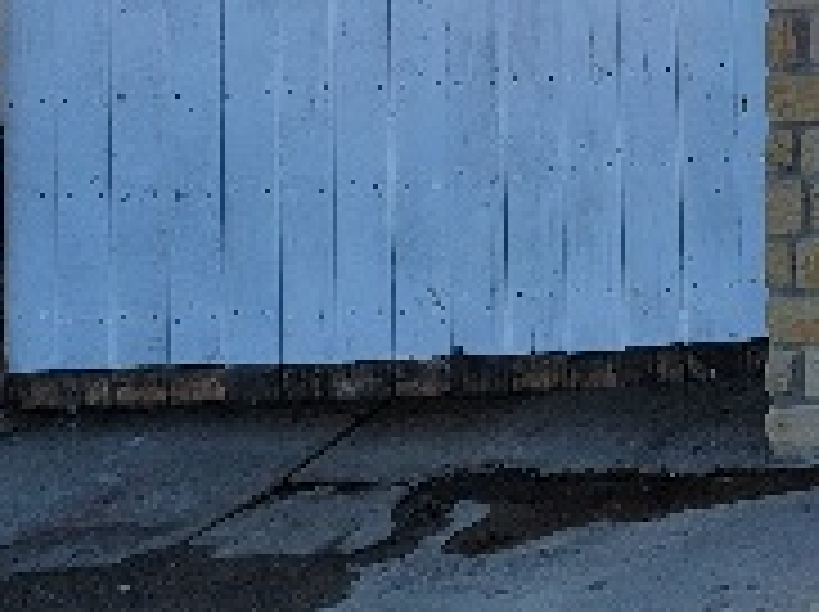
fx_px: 2599
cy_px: -572
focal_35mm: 110
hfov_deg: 14.3
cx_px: 1737
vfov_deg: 12.1
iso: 20
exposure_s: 1/357
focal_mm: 7
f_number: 1.8
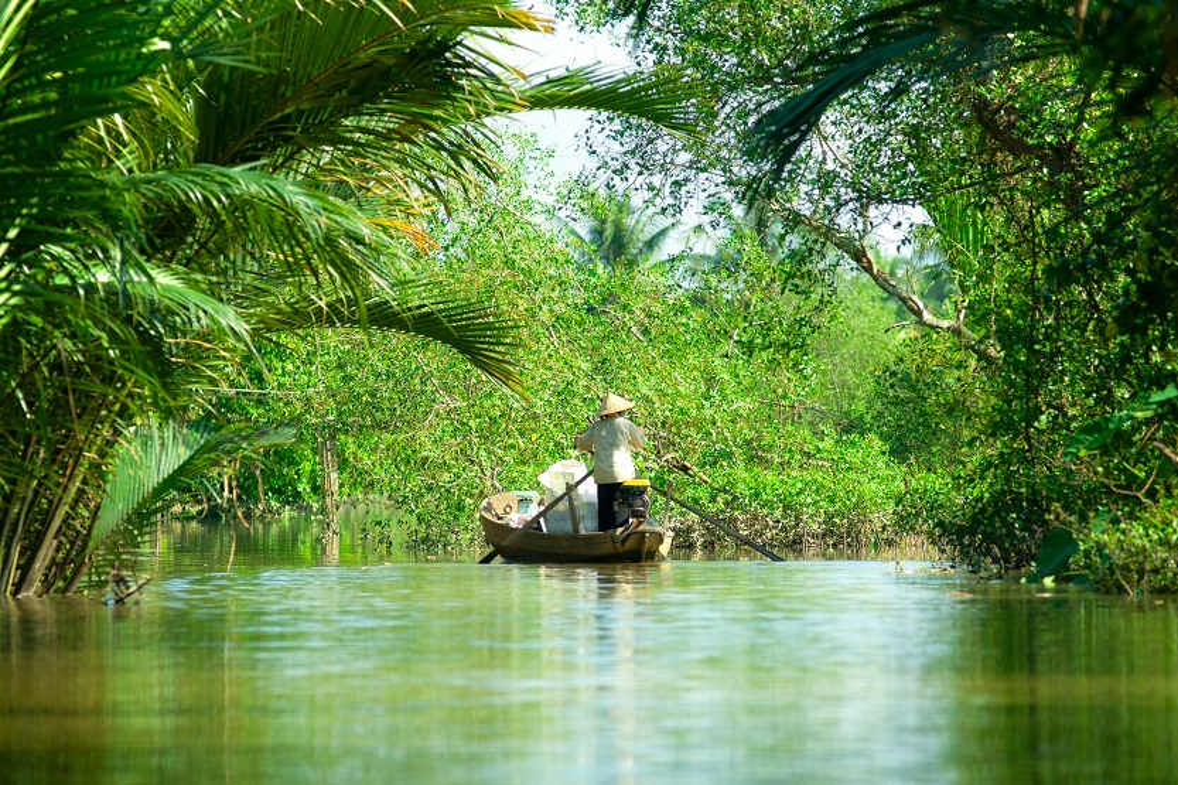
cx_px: 589
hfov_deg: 6.9
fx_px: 9814
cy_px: 392
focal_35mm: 300
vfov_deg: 4.6
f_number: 4
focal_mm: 200
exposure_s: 1/1500
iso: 320
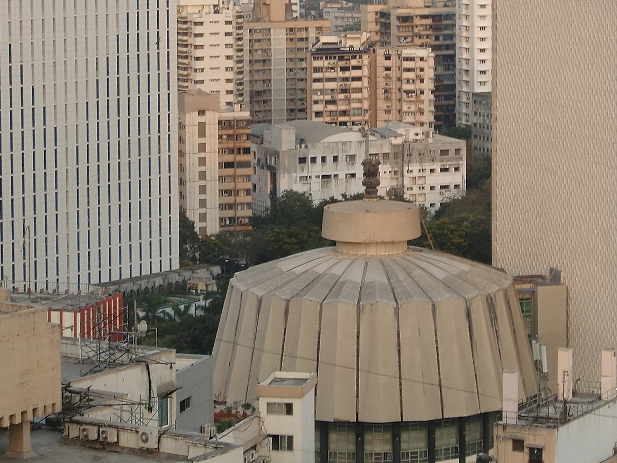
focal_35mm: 155
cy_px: 98
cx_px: 387
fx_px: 2762
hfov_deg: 12.7
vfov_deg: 9.5
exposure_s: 1/80
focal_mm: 13.1
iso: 64
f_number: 4.2
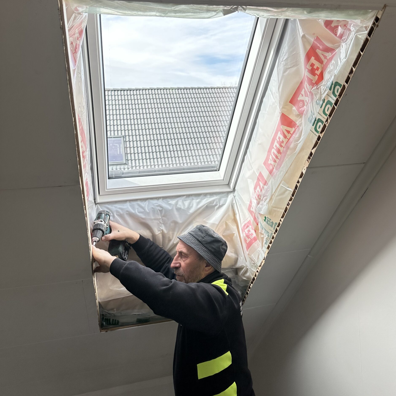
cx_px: 203
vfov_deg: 54.5
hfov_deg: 55.6
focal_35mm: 29
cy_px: 133
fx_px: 375
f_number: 1.78
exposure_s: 1/729
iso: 80
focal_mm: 6.86
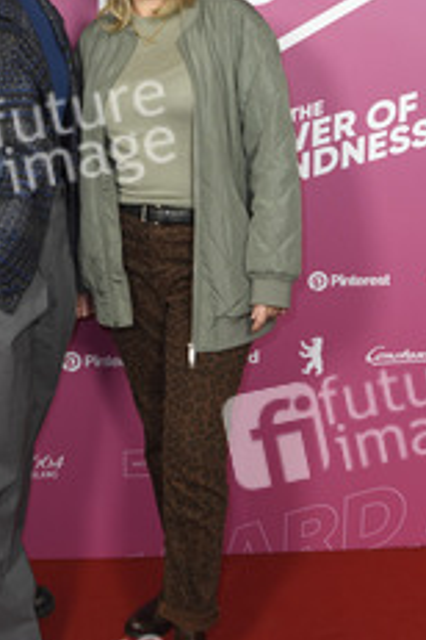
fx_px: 799
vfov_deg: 43.5
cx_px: 113
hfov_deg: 29.5
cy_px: 285
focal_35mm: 45
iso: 800
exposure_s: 1/320
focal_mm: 26
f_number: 4
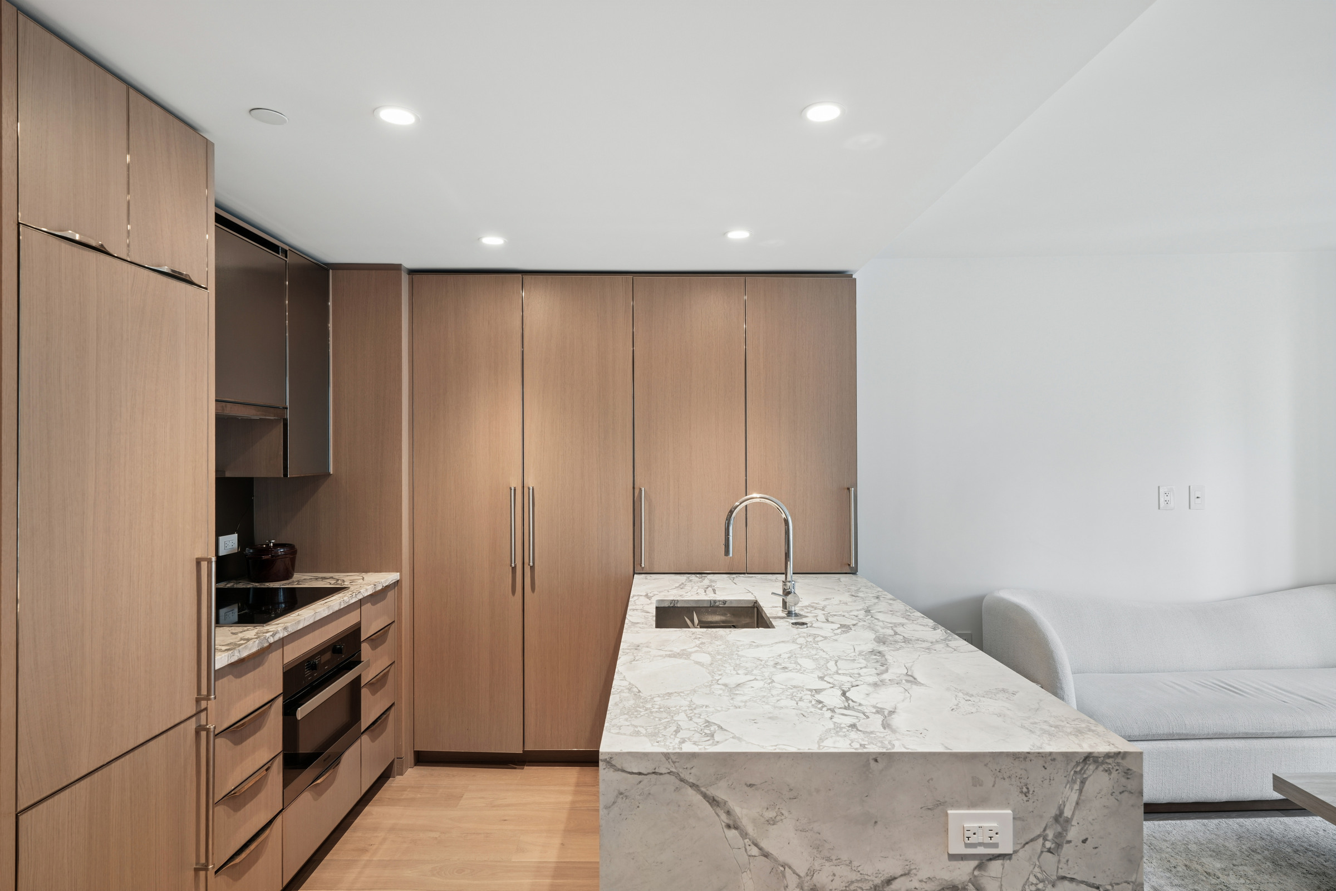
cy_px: 446
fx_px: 705
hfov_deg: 86.9
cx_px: 668
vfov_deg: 64.6
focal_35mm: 19
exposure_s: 1/1.25
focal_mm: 19
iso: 100
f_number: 11
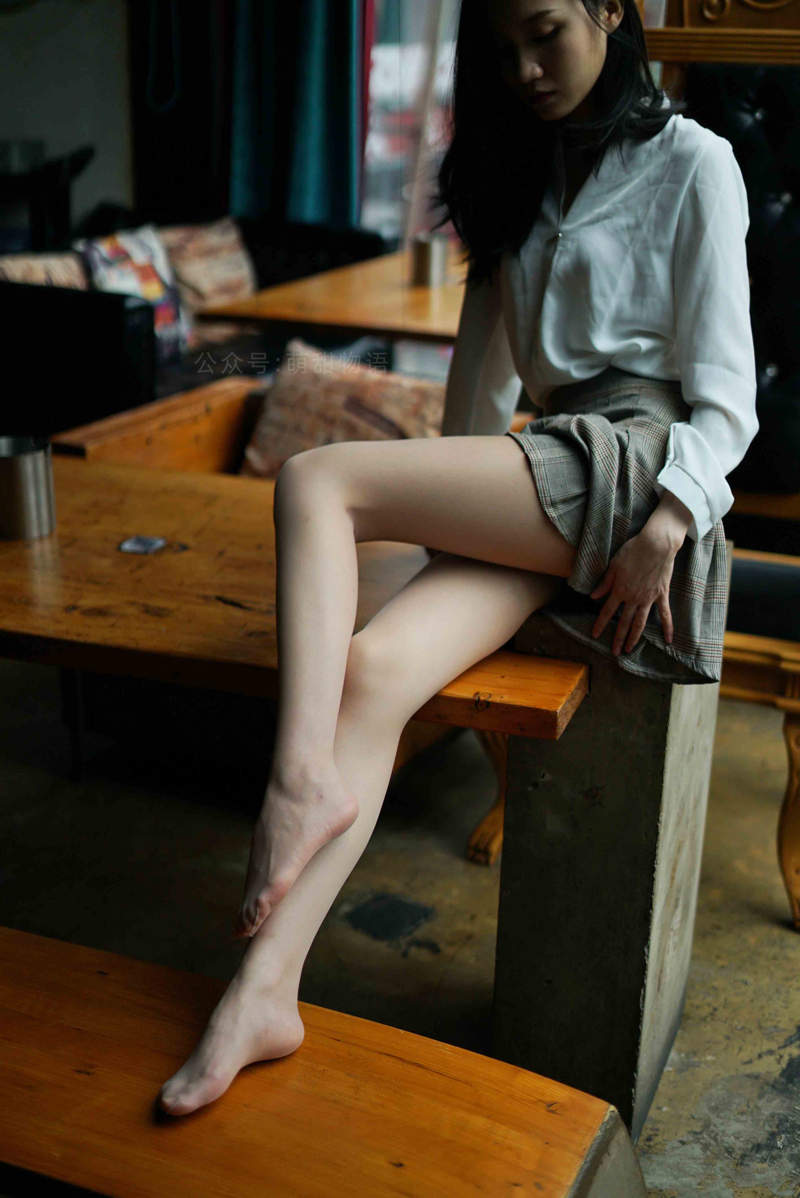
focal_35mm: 50
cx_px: 400
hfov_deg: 27.0
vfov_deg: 39.6
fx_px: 1664
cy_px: 599
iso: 200
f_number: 1.8
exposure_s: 1/5000
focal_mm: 50
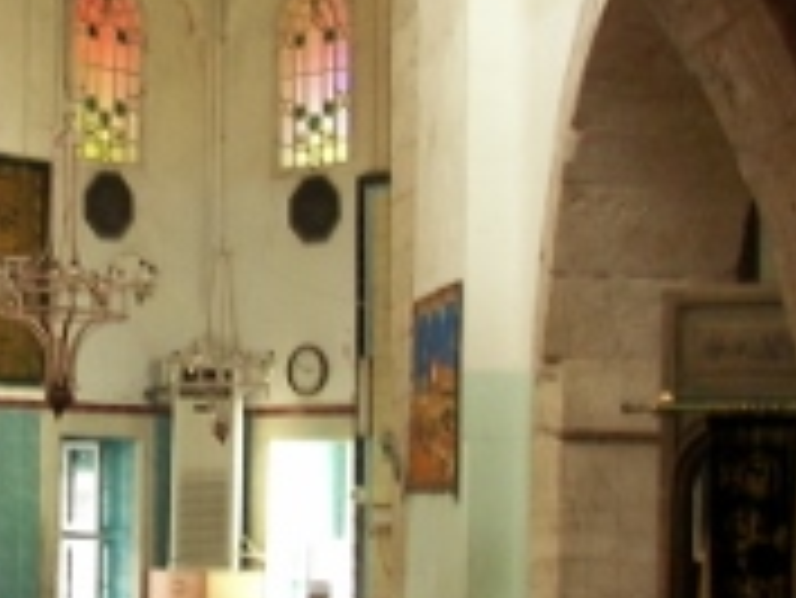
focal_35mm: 112
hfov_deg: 17.3
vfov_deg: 13.2
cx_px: 90
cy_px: 191
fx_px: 2577
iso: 100
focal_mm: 6
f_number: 2.8
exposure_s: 1/4
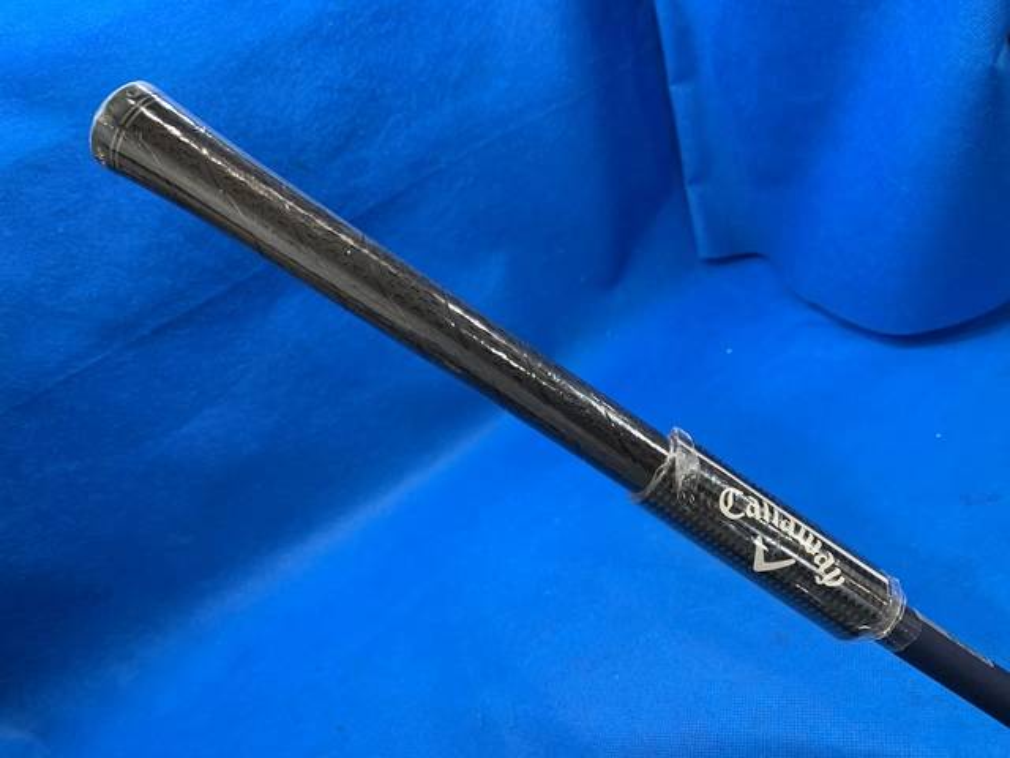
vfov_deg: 53.1
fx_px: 759
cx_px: 505
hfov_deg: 67.3
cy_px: 379
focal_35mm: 26
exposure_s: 1/60
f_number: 1.8
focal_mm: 4.25
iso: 125
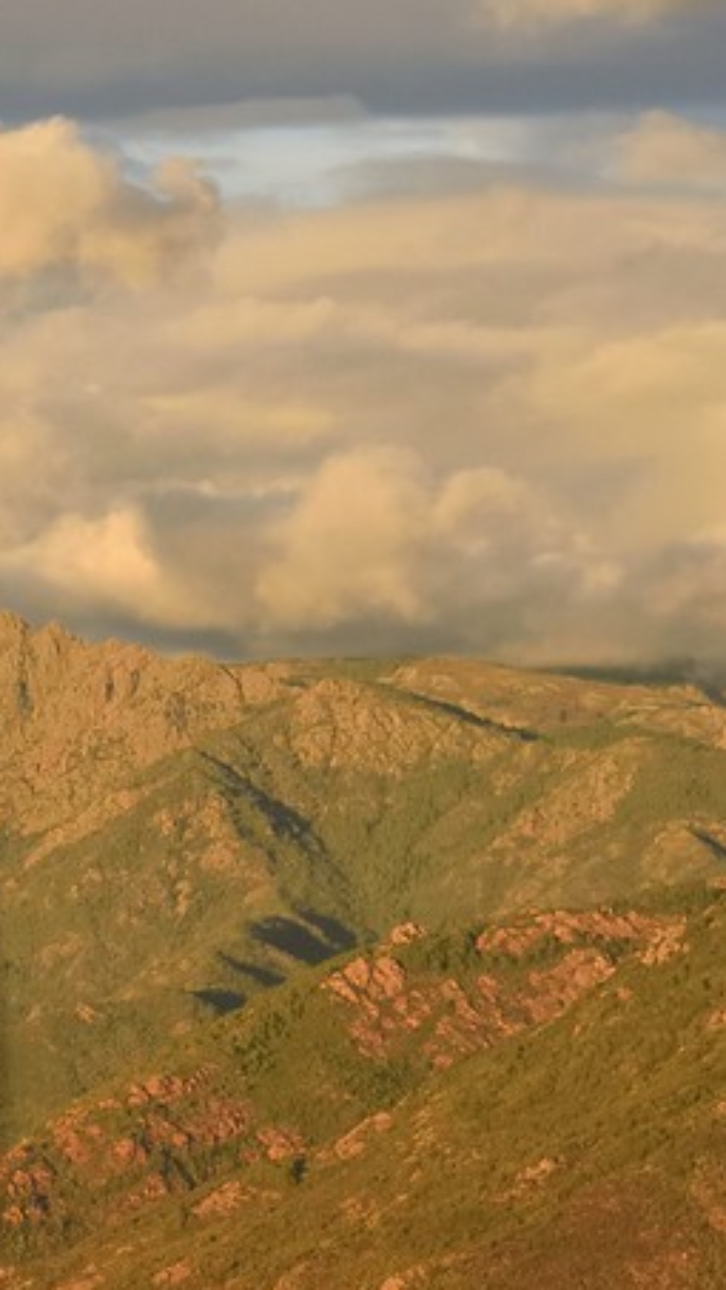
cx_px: -1182
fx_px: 7080
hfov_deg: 5.6
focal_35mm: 207
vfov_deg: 10.4
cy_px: 1102
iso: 500
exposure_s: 1/200
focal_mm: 56
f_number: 11
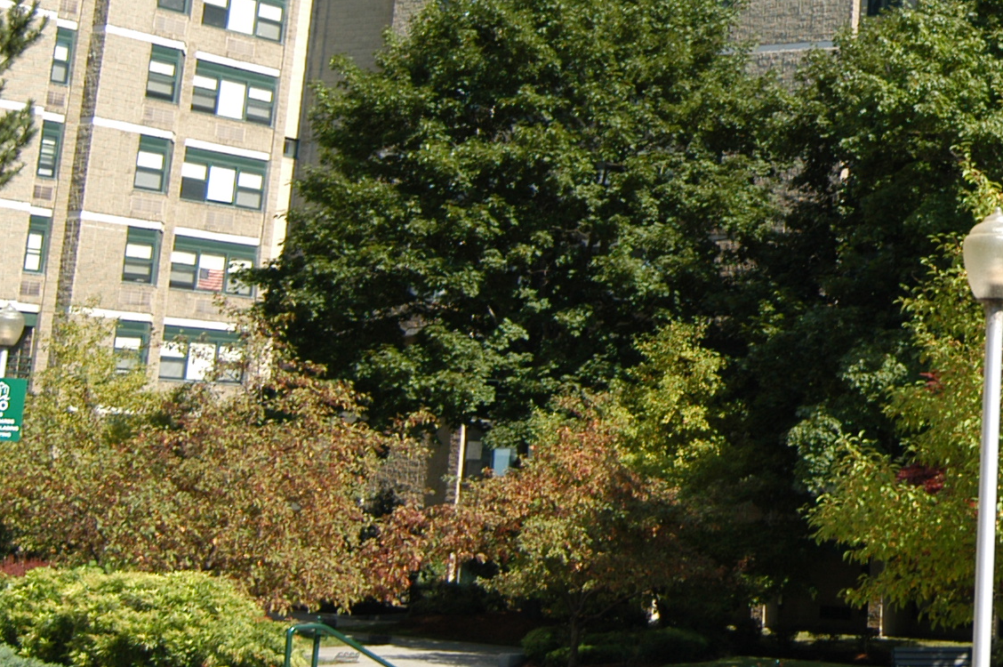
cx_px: 1310
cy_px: 46
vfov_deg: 18.5
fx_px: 2004
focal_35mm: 72
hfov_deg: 24.5
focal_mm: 18
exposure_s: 1/640
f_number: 4.8
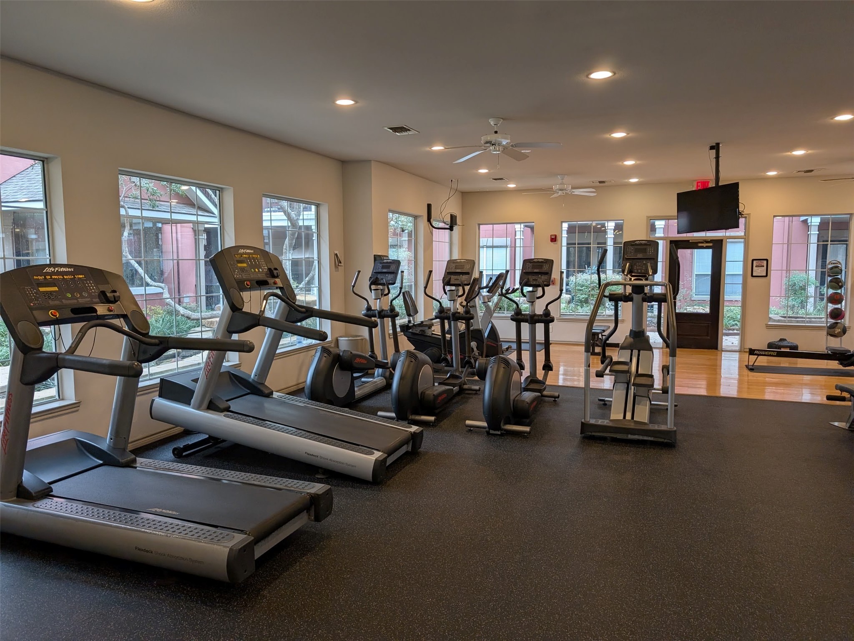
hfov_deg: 71.6
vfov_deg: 56.8
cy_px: 320
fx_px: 592
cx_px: 427
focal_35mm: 24
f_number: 1.68
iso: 133
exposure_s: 1/120
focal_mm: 6.9
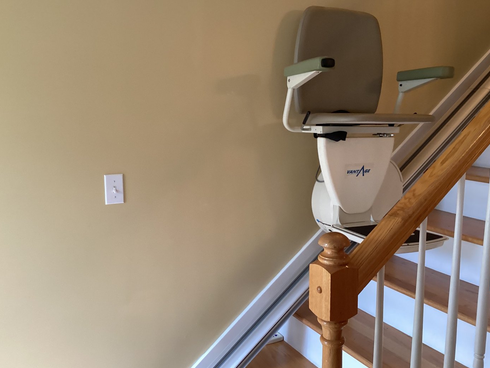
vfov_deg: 41.8
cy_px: 190
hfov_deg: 54.0
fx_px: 481
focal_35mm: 34
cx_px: 244
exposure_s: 1/60
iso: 320
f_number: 2.4
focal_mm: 3.3
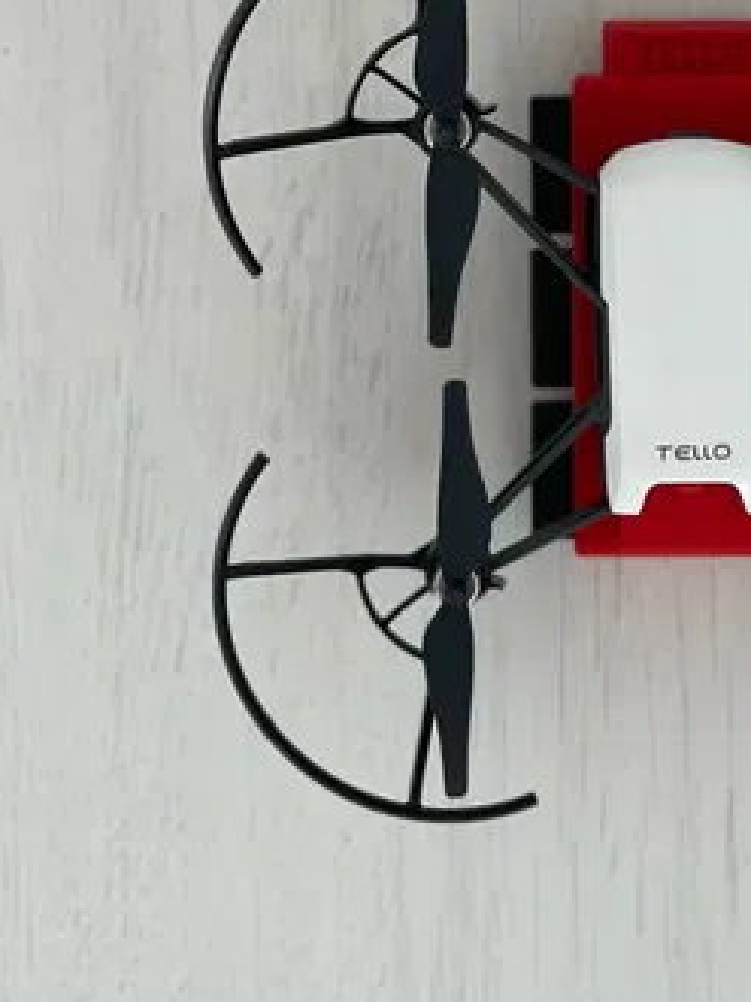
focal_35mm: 121
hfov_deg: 12.1
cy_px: 456
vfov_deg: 16.3
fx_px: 3502
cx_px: 680
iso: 100
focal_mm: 7.5
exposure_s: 1/121
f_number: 2.2
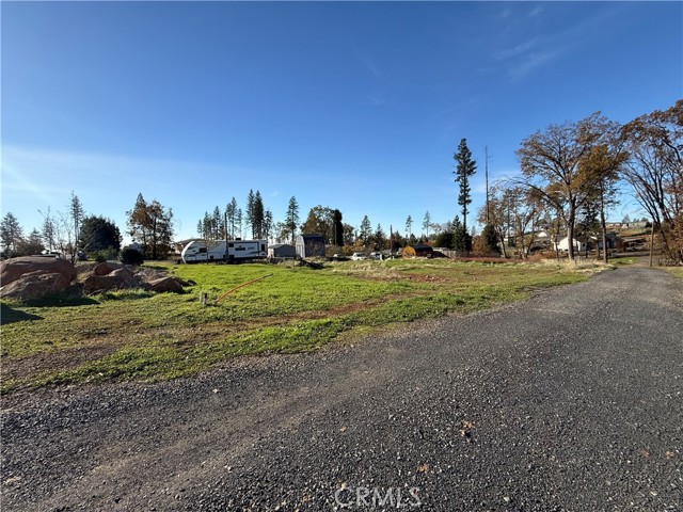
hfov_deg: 102.1
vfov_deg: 85.7
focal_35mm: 14
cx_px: 342
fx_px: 276
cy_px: 256
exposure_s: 1/2410
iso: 50
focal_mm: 2.22
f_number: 2.2
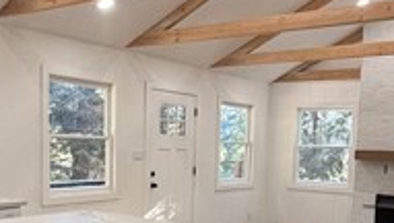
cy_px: 188
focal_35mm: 51
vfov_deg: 23.1
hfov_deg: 40.5
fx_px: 533
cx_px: 182
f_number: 2.2
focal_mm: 2.22
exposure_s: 1/99
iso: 100
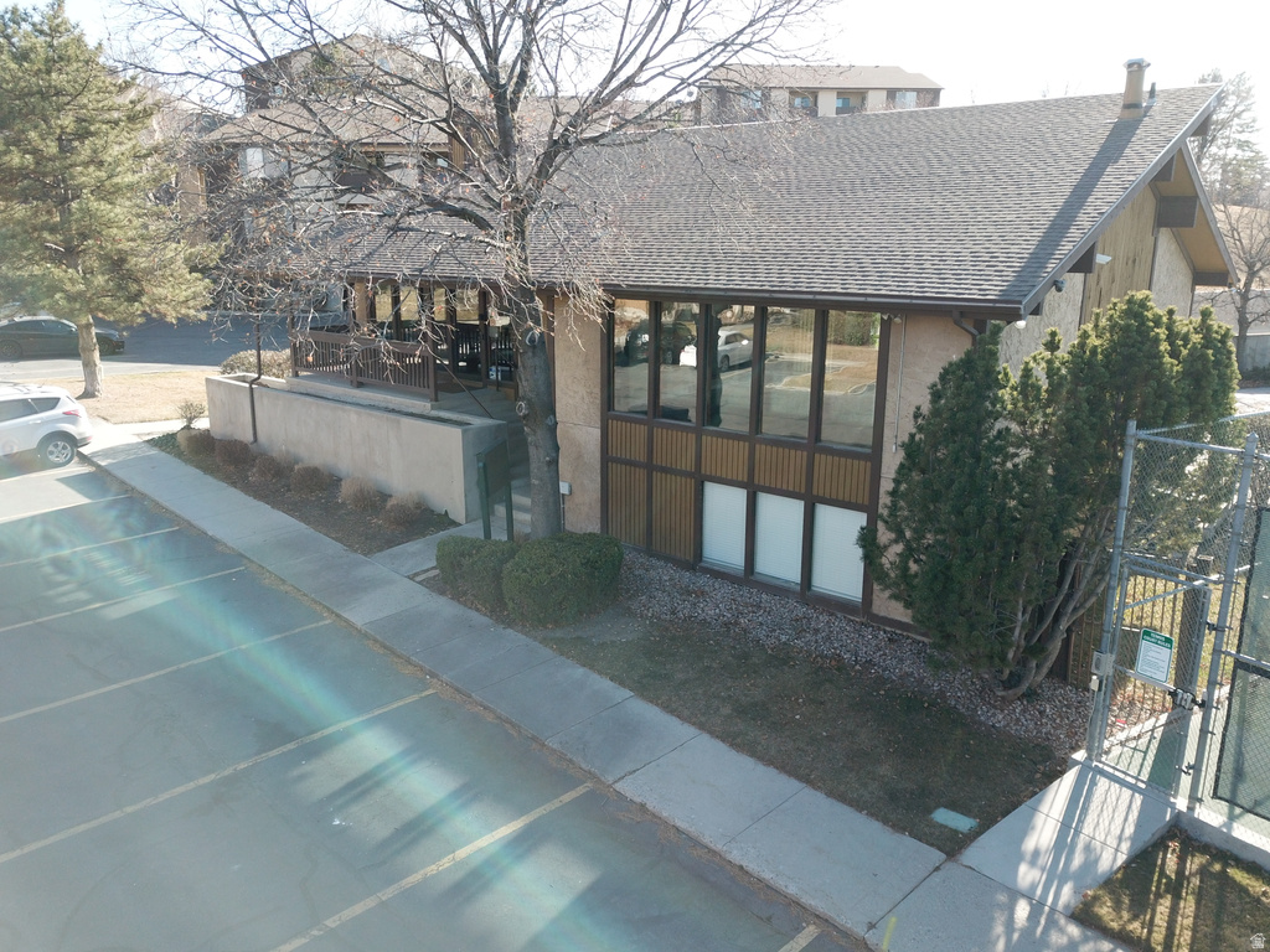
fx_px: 954
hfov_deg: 67.3
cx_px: 635
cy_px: 476
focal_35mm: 26
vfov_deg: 53.1
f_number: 2.2
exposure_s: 1/297
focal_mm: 4.73
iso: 100
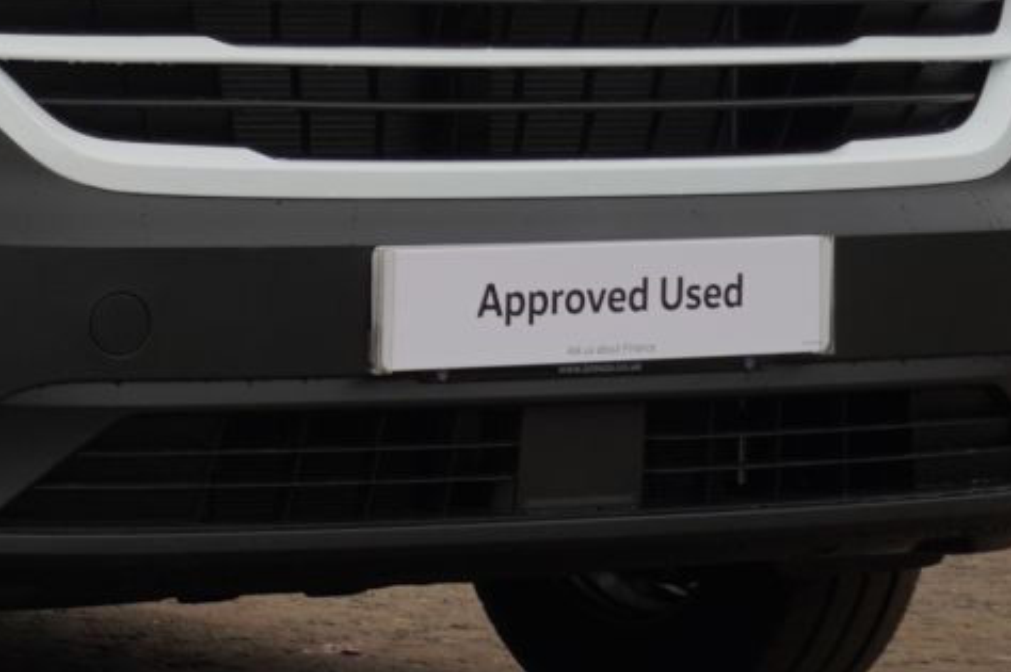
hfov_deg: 9.7
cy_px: -34
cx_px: -375
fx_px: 5826
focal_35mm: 208
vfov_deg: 6.6
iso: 160
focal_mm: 41
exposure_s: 1/90
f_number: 5.6
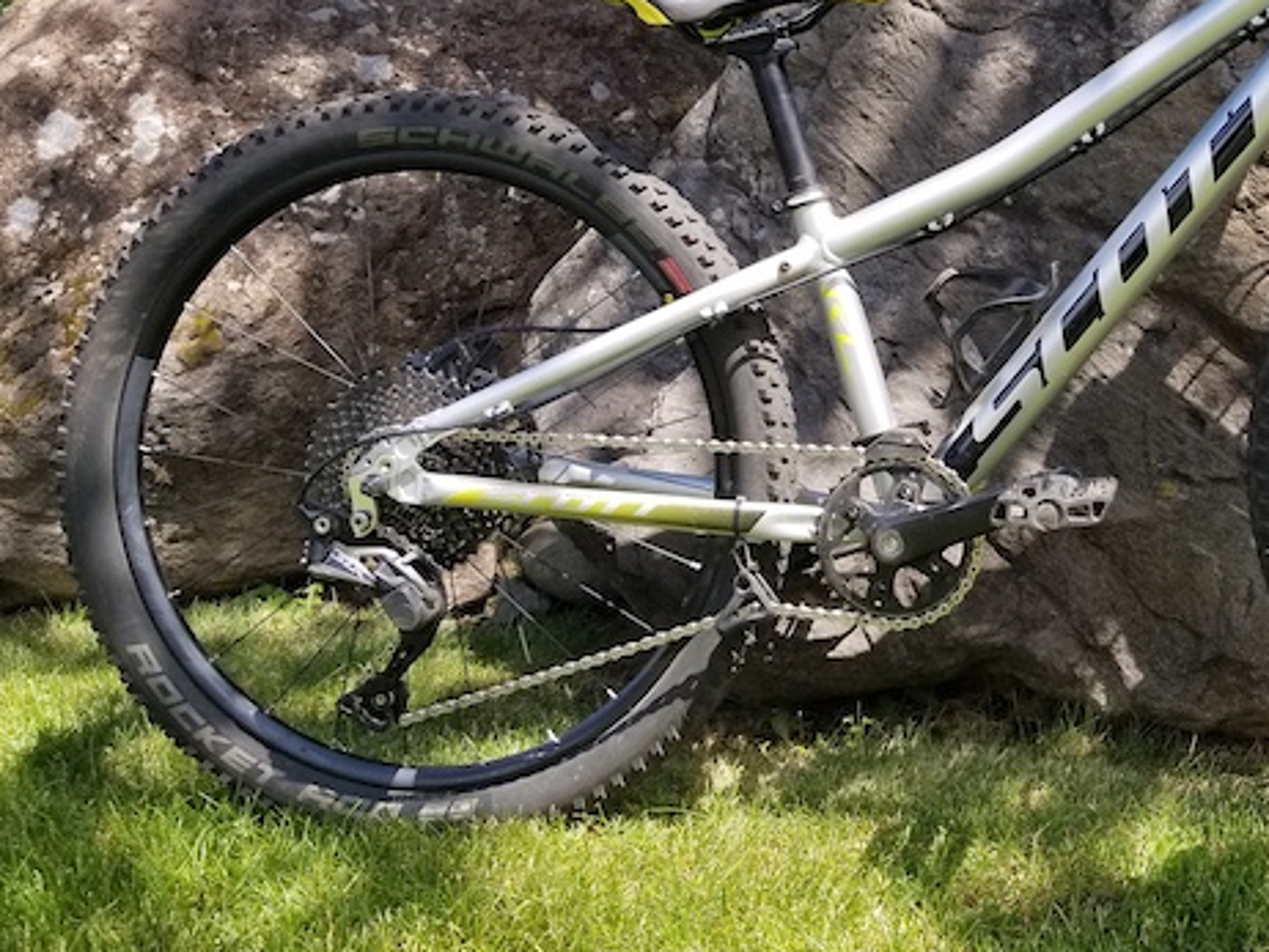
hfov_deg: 39.9
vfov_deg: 31.7
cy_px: 263
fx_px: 1651
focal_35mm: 45
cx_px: 1058
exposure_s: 1/1004
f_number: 1.7
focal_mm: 4.25
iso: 50
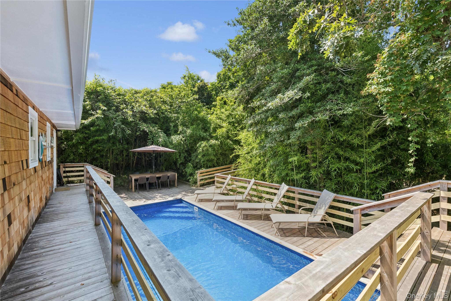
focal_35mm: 15
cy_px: 150
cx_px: 226
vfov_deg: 77.3
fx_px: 188
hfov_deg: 100.4
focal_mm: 15
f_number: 14
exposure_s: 1/125
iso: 640
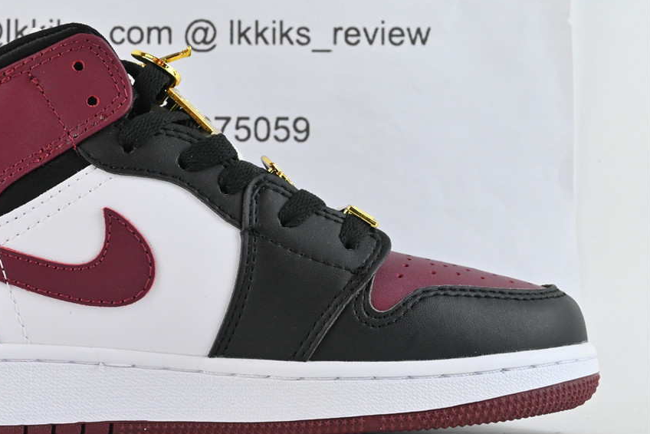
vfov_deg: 13.7
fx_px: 1801
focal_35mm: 100
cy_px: 218
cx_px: 192
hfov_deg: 20.4
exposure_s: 1/100
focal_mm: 47
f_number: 11
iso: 1600
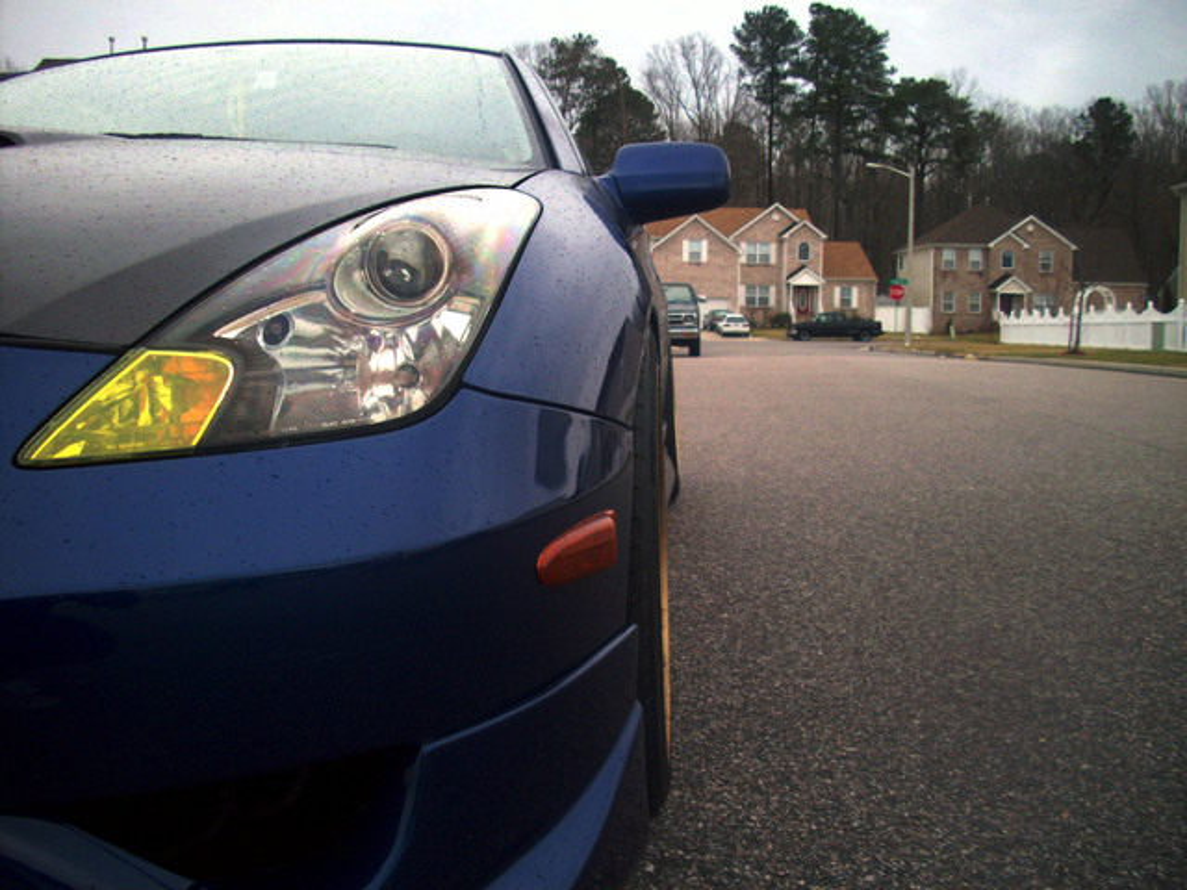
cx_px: 594
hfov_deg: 50.1
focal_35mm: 37
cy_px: 445
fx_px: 1269
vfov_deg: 38.7
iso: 80
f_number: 2.8
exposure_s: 1/67.6
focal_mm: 6.2
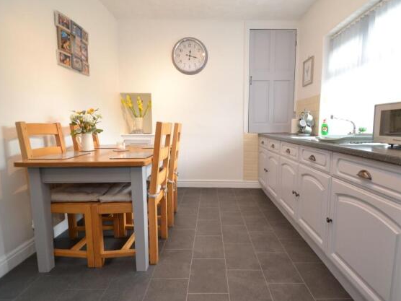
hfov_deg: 90.8
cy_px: 145
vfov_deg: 74.7
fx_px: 197
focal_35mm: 17
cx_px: 217
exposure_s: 1/60
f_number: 3.5
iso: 500
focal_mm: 10
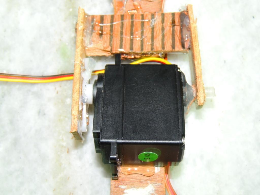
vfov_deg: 26.6
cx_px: 130
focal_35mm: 55
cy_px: 98
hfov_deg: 34.9
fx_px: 413
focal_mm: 9.8
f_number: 3.7
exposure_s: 1
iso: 140
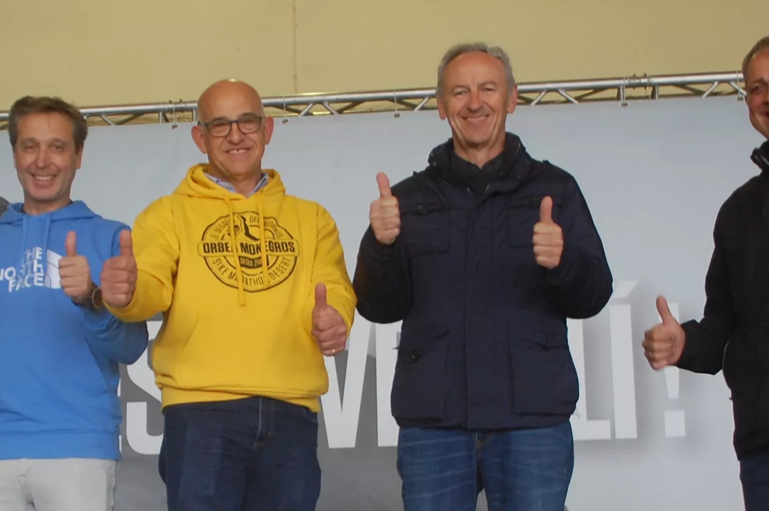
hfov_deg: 21.9
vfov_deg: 14.7
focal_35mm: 93
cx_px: 278
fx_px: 1985
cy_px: 333
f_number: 4.5
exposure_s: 1/80
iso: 400
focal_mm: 28
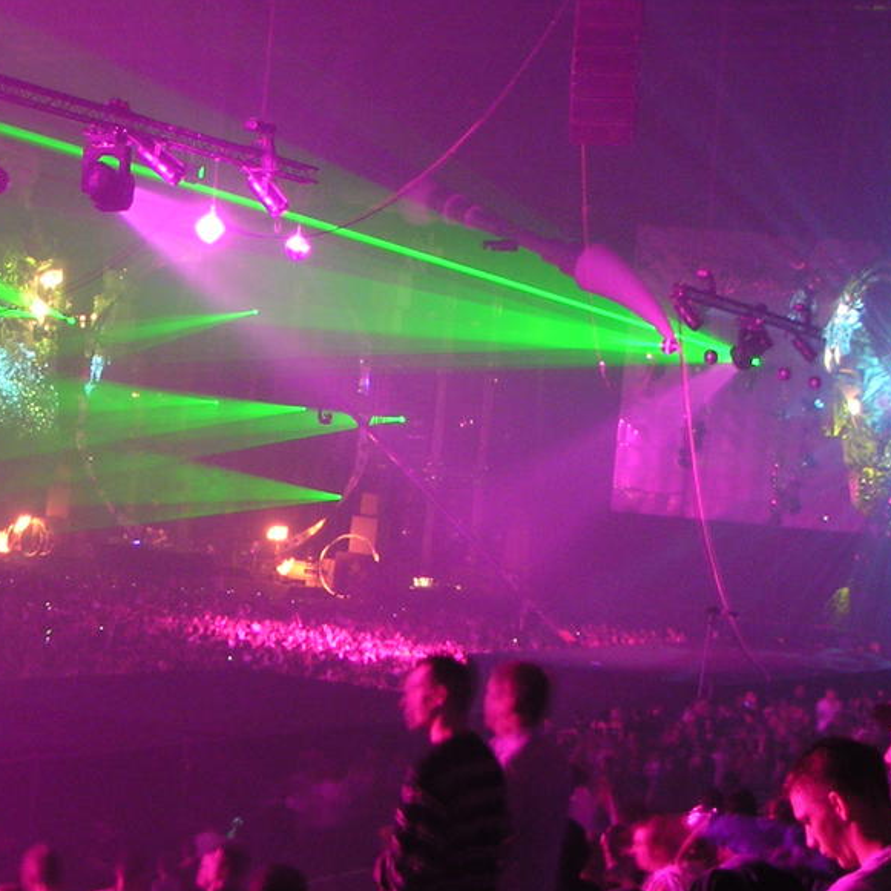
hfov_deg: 22.8
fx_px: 2155
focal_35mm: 74
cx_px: 103
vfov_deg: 23.3
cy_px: 551
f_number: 2.8
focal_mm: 6
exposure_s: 1/1.6
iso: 100
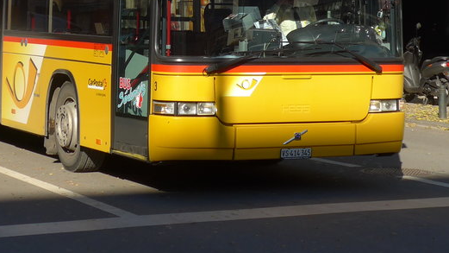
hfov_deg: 17.4
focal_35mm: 123
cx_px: 204
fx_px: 1464
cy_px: -53
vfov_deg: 9.7
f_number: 3.2
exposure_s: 1/1000
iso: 80
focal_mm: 10.1
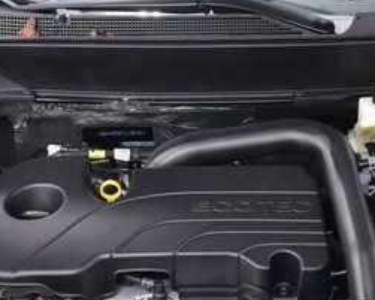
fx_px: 955
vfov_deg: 17.8
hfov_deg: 22.2
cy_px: 231
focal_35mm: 86
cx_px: 238
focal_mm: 24
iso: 1600
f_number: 5
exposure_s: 1/15
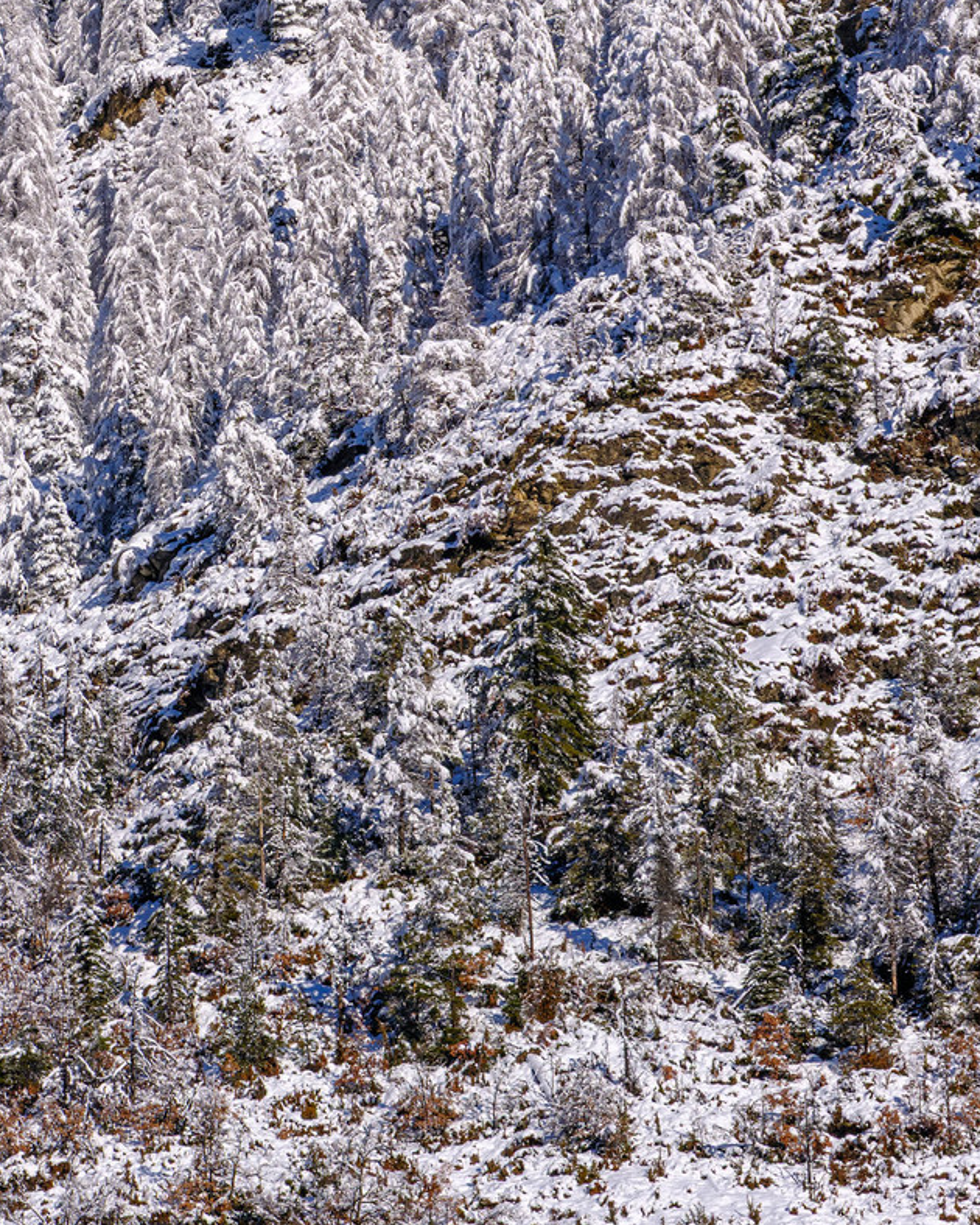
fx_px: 15149
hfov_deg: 3.7
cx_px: -82
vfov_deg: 4.6
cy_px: 259
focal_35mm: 418
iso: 320
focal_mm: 200
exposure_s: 1/400
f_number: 14
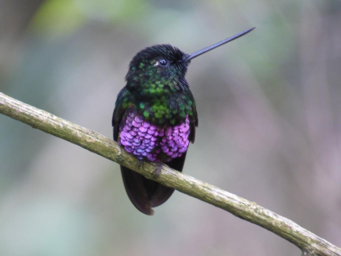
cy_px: 128
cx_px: 170
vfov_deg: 1.2
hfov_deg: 1.7
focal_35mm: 1195
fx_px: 11772
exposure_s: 1/30
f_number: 5.9
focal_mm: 214.08
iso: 400
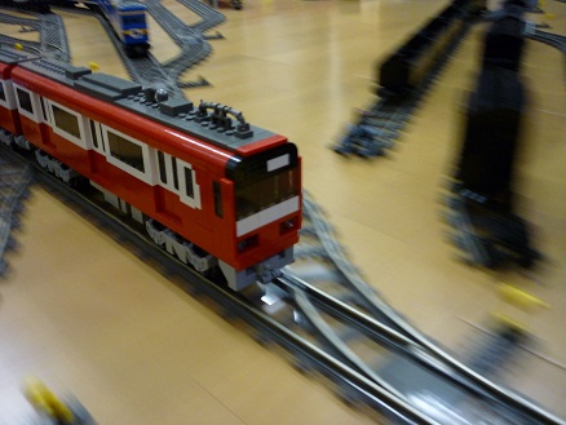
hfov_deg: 55.3
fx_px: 540
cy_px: 212
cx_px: 283
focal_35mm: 33
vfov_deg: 43.0
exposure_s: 1/30
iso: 250
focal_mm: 5.5
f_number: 2.8
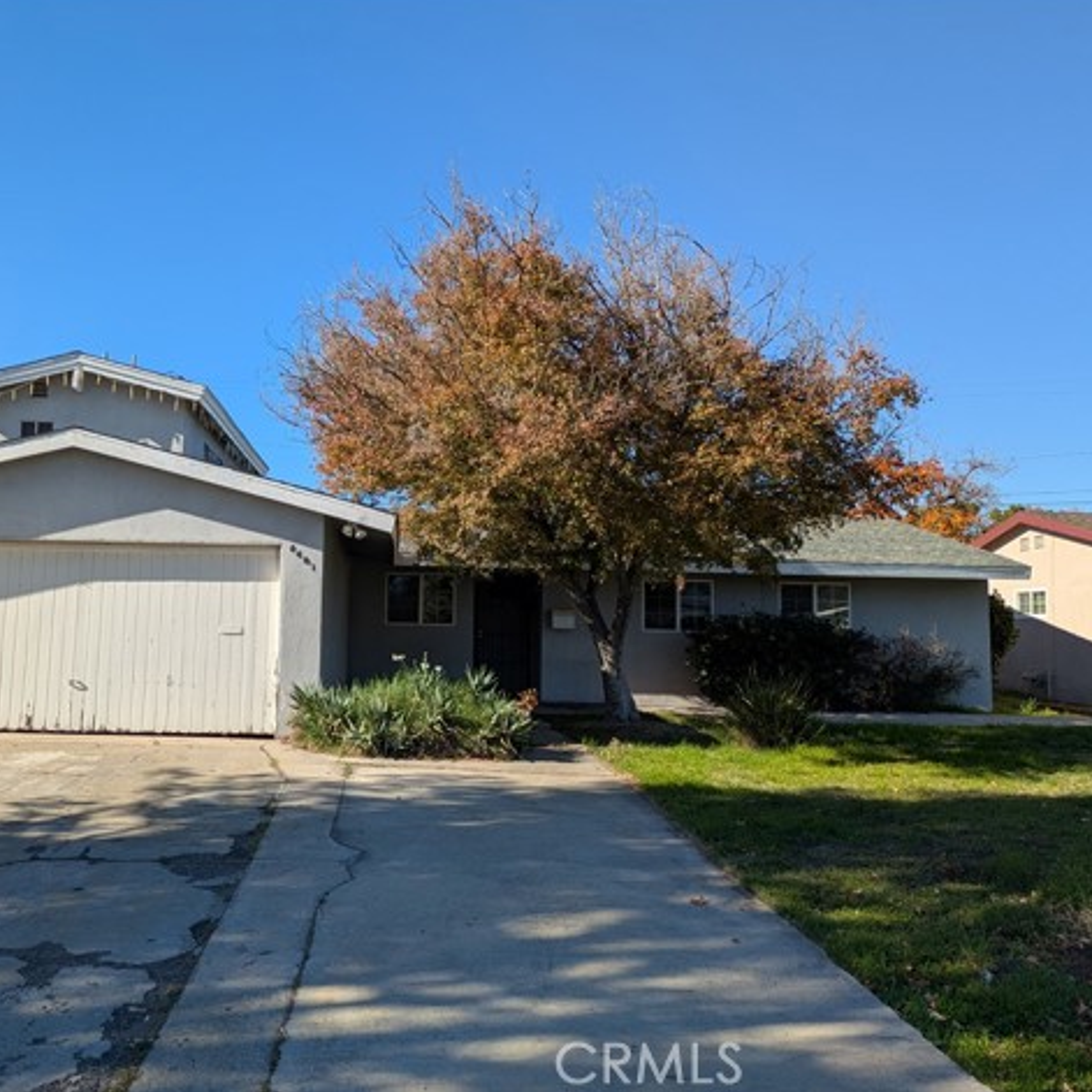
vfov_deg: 54.0
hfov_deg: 53.3
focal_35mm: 30
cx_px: 390
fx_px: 1071
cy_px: 540
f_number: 1.89
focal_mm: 5.43
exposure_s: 1/1869
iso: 51
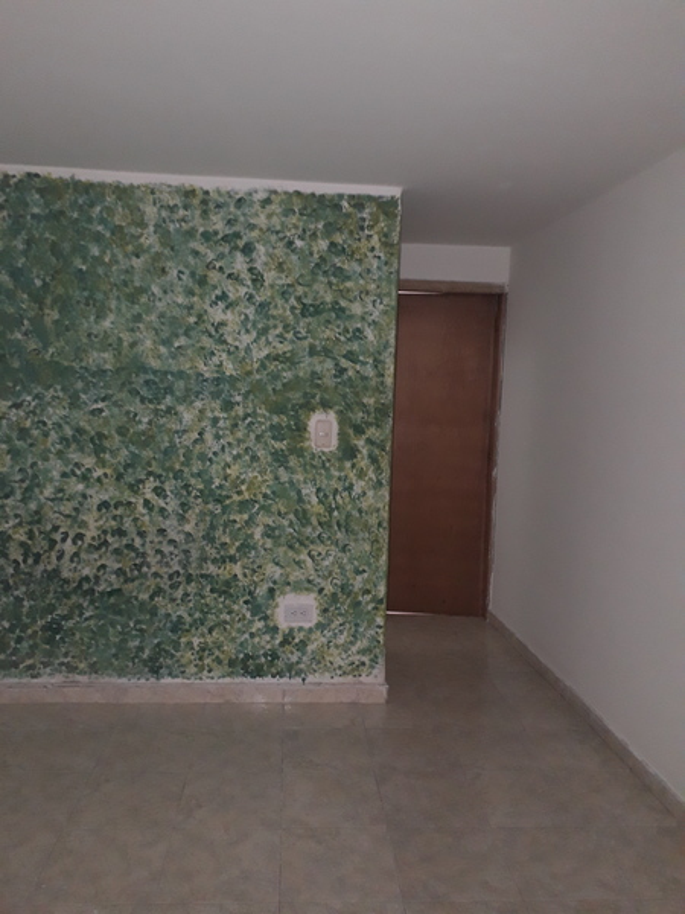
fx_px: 712
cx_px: 342
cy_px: 457
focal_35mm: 27
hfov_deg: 51.4
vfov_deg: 65.3
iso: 160
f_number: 1.9
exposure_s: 1/24
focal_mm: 3.6
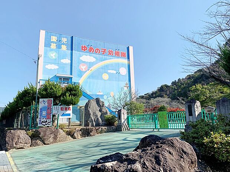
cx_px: 115
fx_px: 173
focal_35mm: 26
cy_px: 86
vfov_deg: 53.1
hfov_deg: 67.3
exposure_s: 1/2208
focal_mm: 4.25
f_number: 1.8
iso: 25
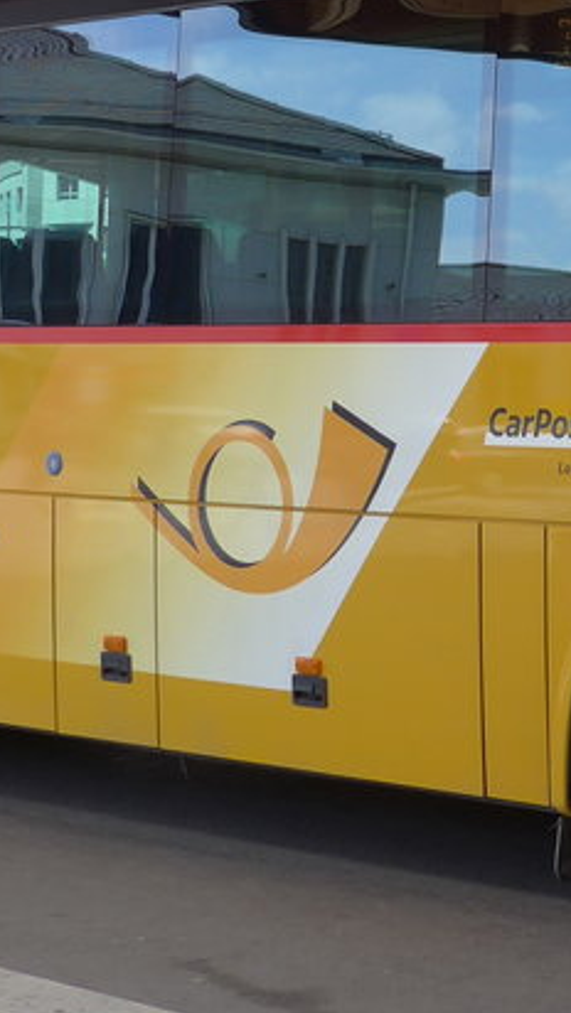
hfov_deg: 12.8
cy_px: 214
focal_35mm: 92
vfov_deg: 22.9
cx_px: 679
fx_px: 2474
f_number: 2.8
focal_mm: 6
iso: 80
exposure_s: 1/250
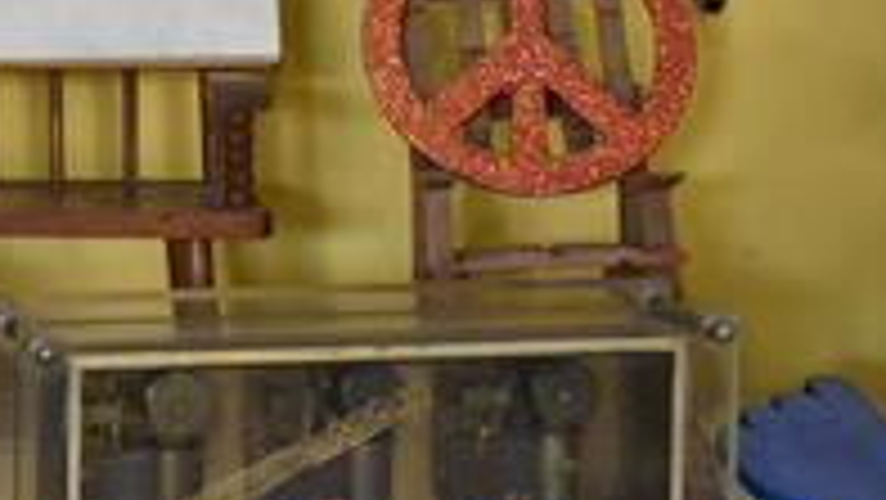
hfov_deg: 18.1
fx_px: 2632
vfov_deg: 10.7
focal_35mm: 112
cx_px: -193
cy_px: -50
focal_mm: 28
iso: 3200
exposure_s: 1/160
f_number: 5.6
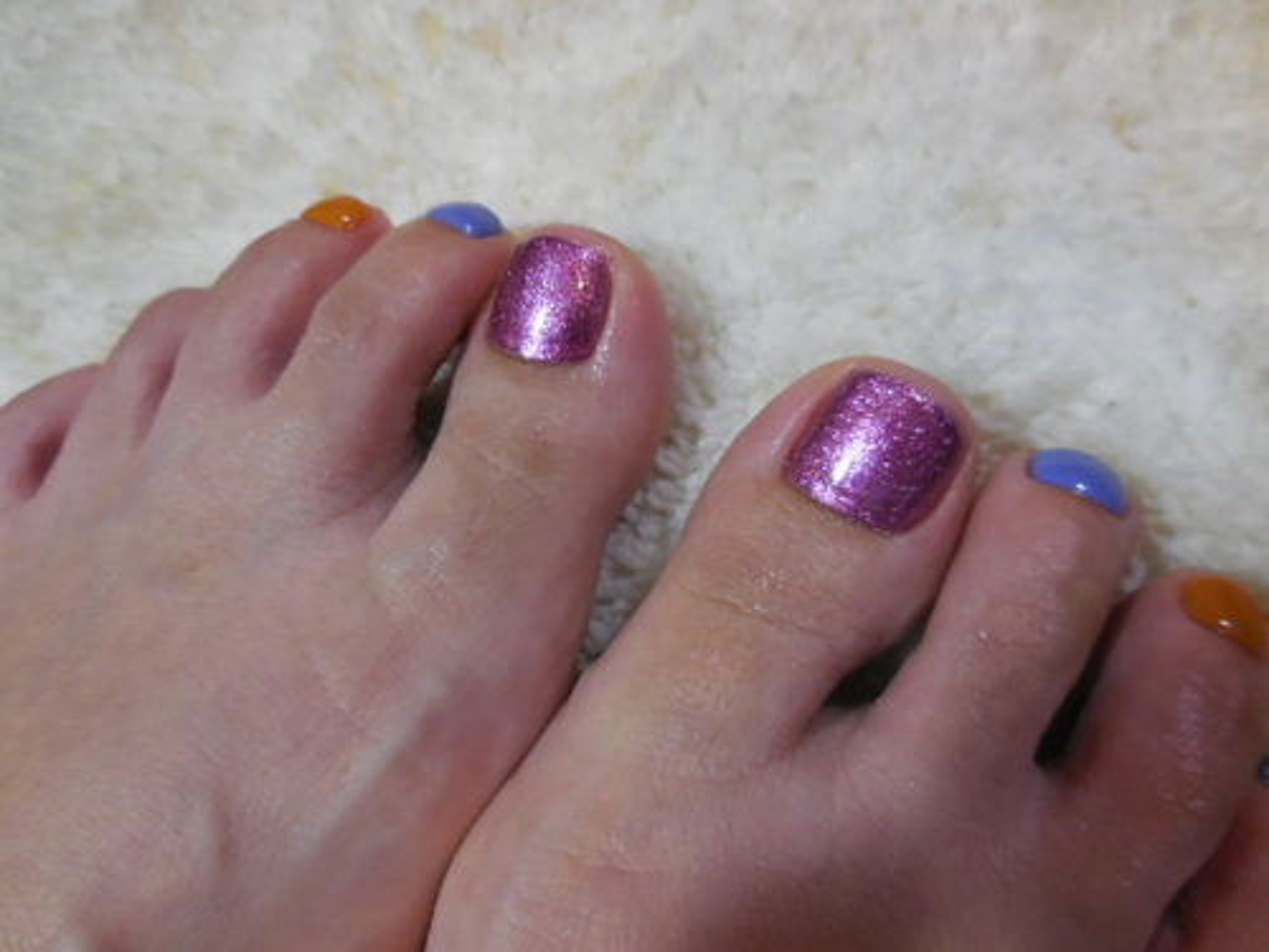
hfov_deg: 69.4
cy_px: 476
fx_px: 916
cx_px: 634
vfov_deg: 54.9
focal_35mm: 25
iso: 400
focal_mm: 4.5
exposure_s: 1/25
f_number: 3.3
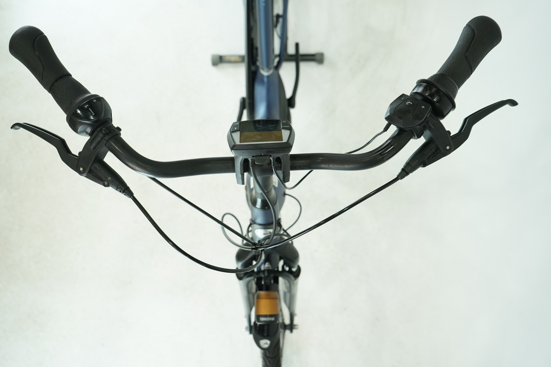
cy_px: 184
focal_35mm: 34
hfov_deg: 55.8
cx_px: 276
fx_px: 520
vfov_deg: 38.9
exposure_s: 1/200
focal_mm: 34
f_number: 5.6
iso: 1600
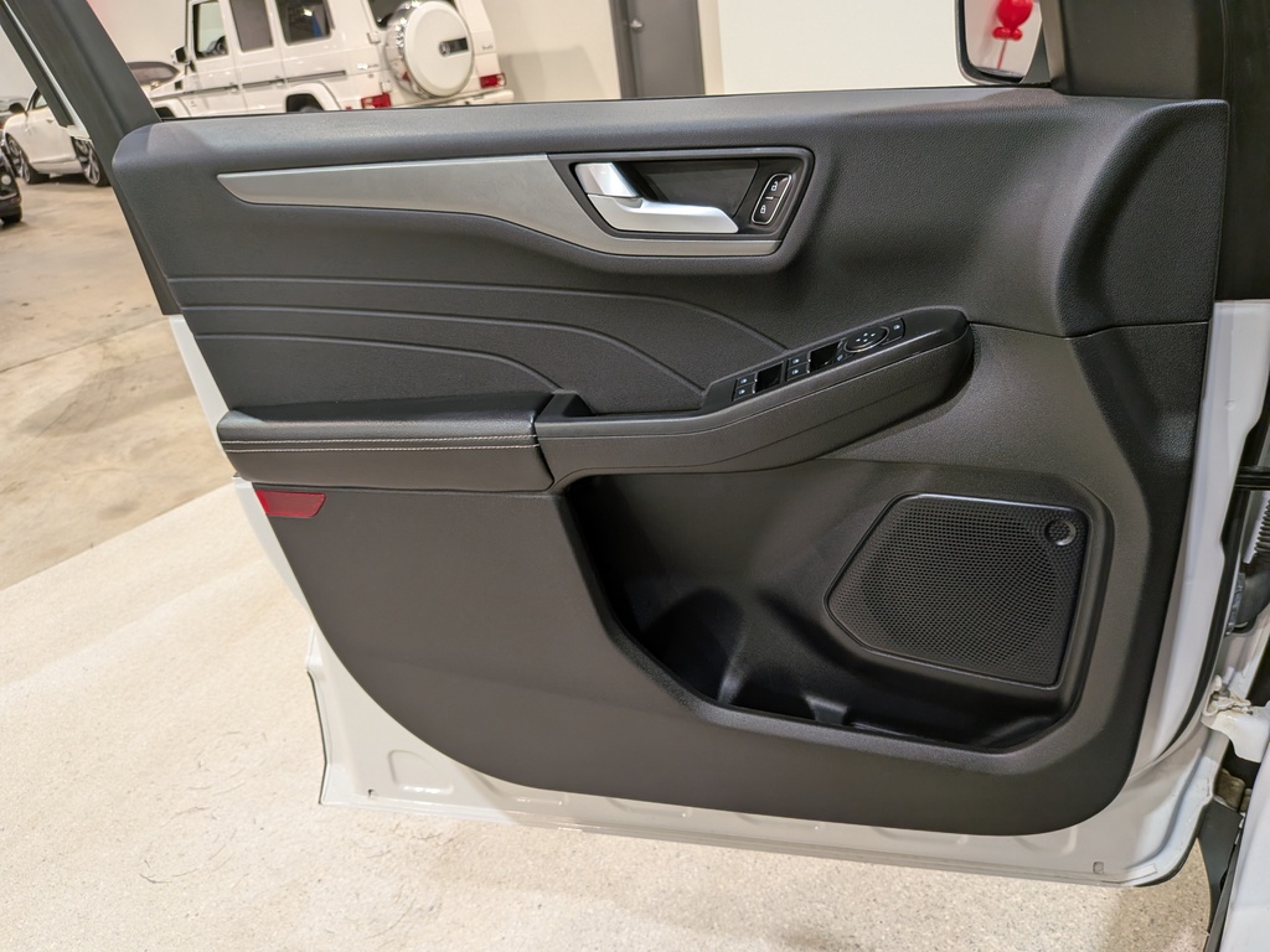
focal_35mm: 24
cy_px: 476
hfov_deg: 71.6
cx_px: 635
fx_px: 881
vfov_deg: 56.8
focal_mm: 4.53
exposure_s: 1/120
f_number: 1.7
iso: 121
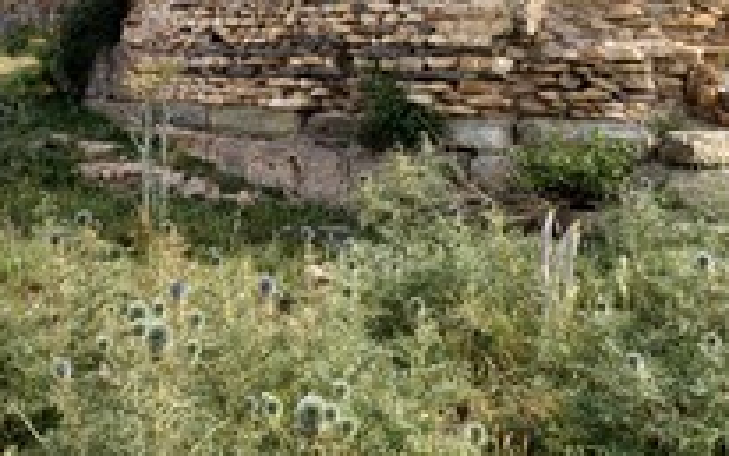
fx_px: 914
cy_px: 0
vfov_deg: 26.5
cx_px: 218
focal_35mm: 46
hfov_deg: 42.6
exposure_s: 1/393
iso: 32
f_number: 1.8
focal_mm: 4.6
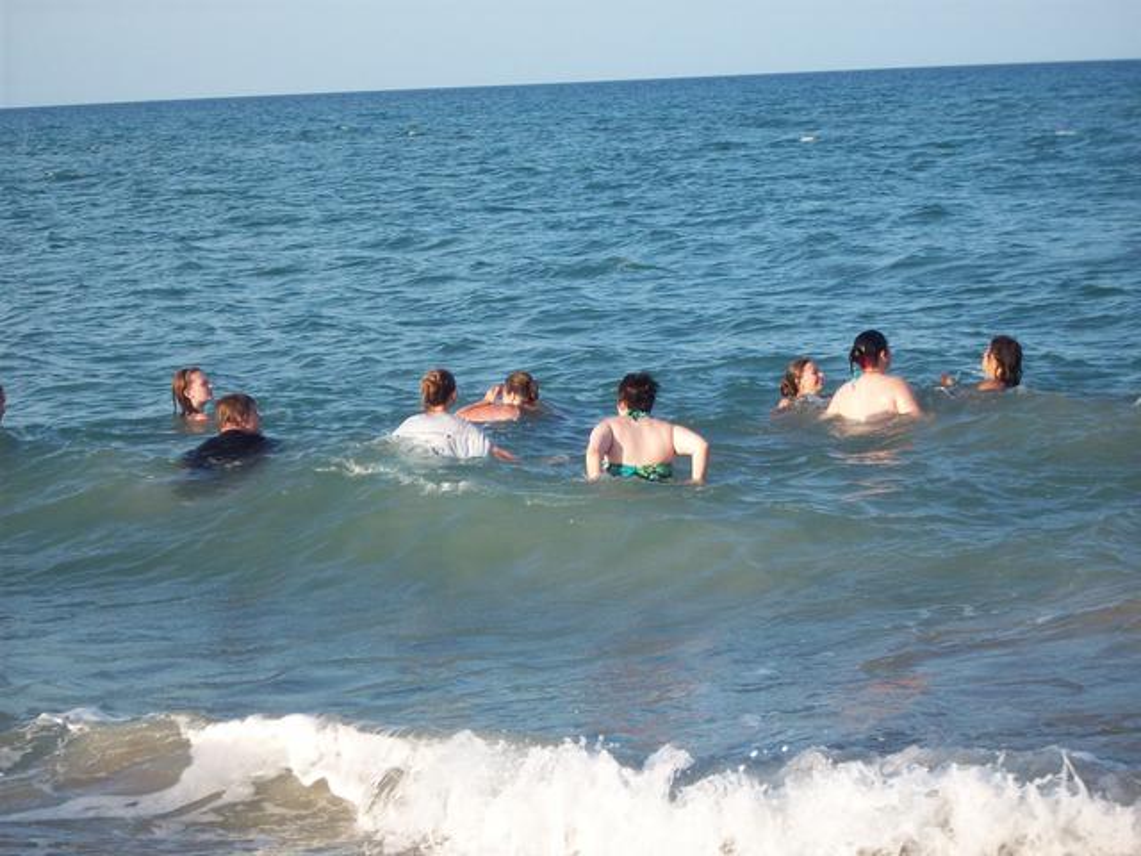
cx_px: 570
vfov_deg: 13.3
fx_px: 3659
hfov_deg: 17.7
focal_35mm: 111
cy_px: 428
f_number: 5.2
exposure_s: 1/257
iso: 96
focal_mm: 18.6
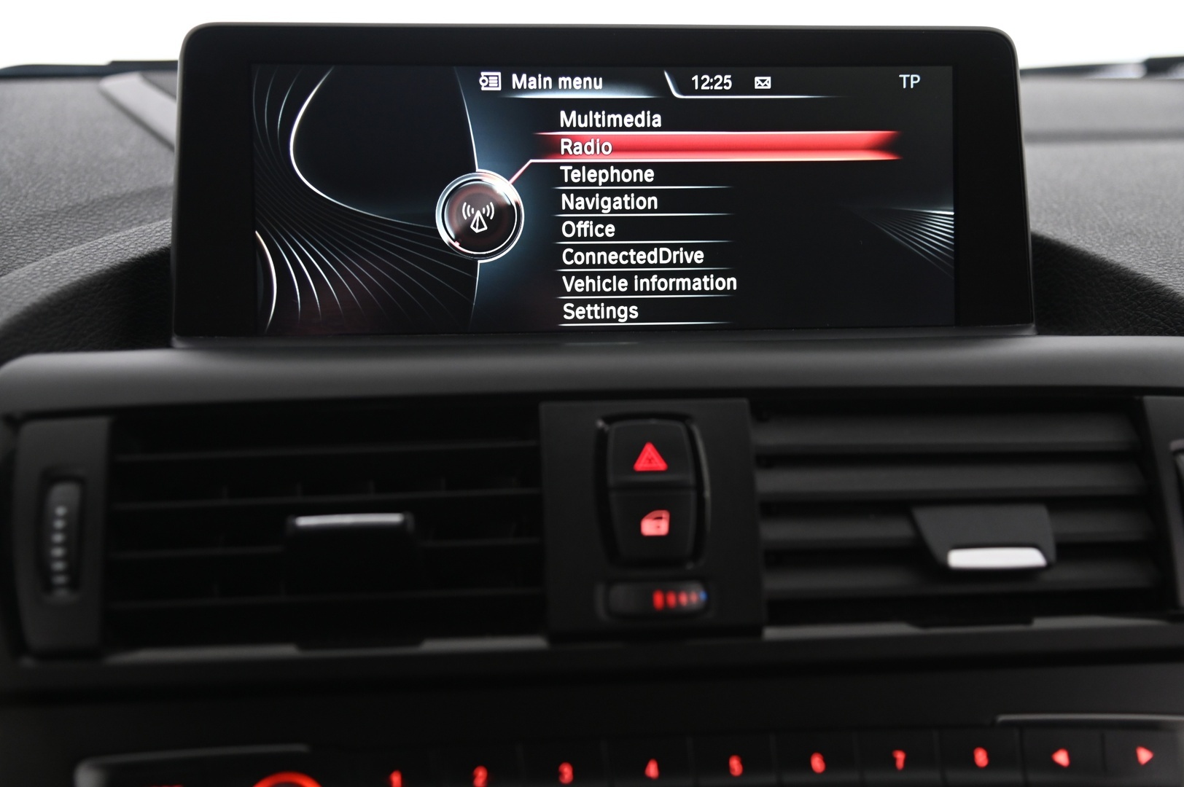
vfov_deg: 26.9
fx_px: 1643
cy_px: 394
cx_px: 592
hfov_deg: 39.6
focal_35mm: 50
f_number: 4
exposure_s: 1/25
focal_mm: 50
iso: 2000
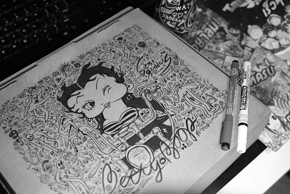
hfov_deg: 43.6
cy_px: 97
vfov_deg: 29.9
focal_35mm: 45
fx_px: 362
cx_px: 145
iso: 100
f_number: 2.8
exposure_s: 1/13
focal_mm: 30
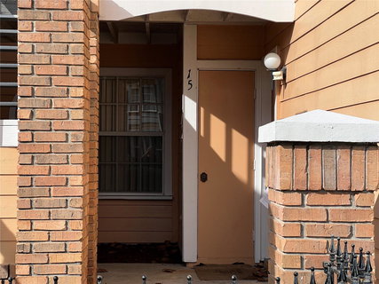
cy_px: 142
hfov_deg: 25.3
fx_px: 843
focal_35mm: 77
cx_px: 190
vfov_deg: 19.1
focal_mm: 9
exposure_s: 1/815
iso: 32
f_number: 2.8
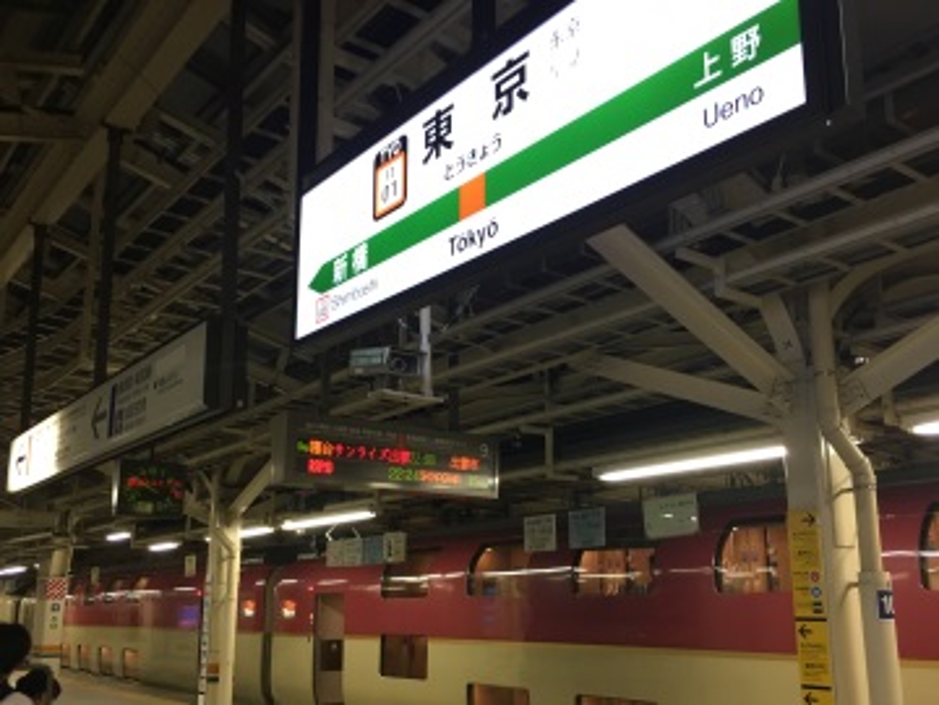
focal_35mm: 29
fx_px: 787
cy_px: 352
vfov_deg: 48.2
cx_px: 470
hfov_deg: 61.7
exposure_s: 1/30
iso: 100
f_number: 2.2
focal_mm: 4.15
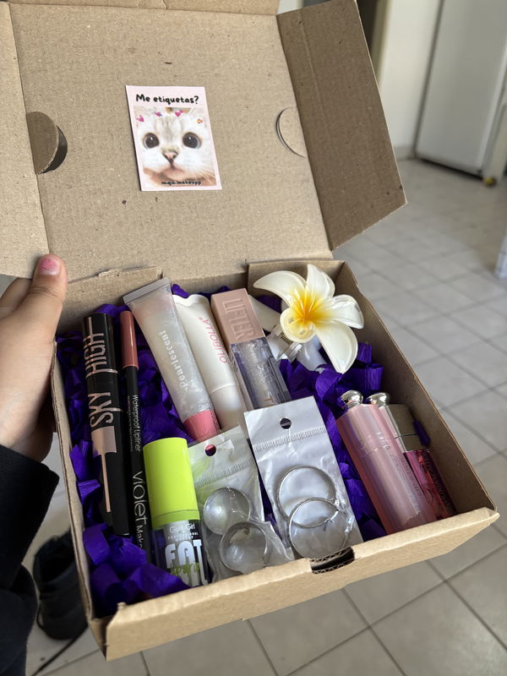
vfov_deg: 67.3
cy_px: 338
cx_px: 254
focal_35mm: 26
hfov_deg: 53.1
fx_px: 508
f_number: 1.6
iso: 125
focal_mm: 5.96
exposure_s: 1/111
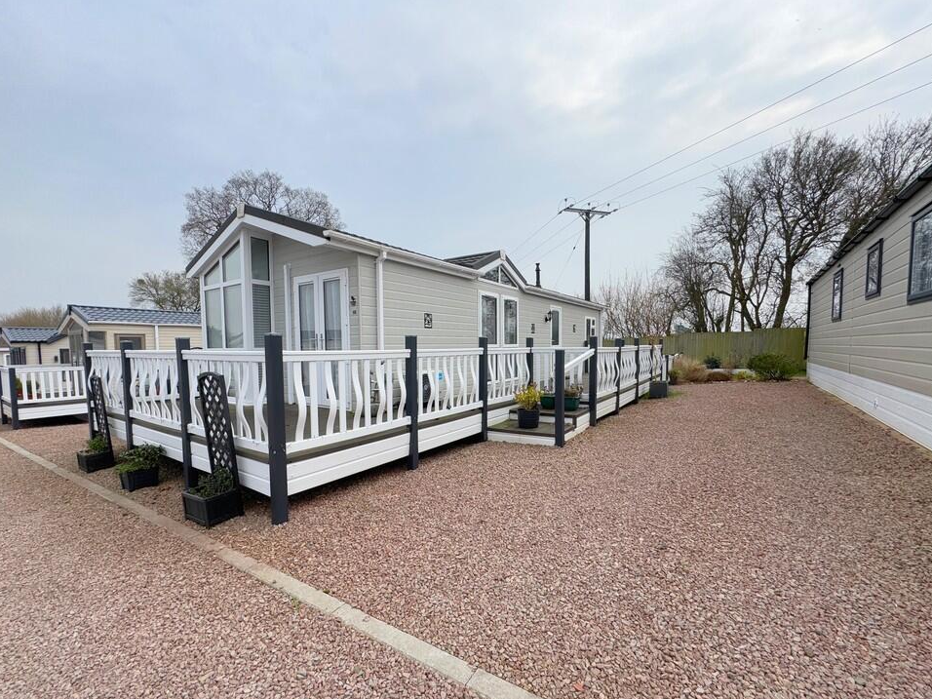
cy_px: 370
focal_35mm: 15
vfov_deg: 81.7
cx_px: 463
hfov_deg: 98.2
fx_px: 404
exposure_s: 1/1506
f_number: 2.2
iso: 40
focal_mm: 2.22
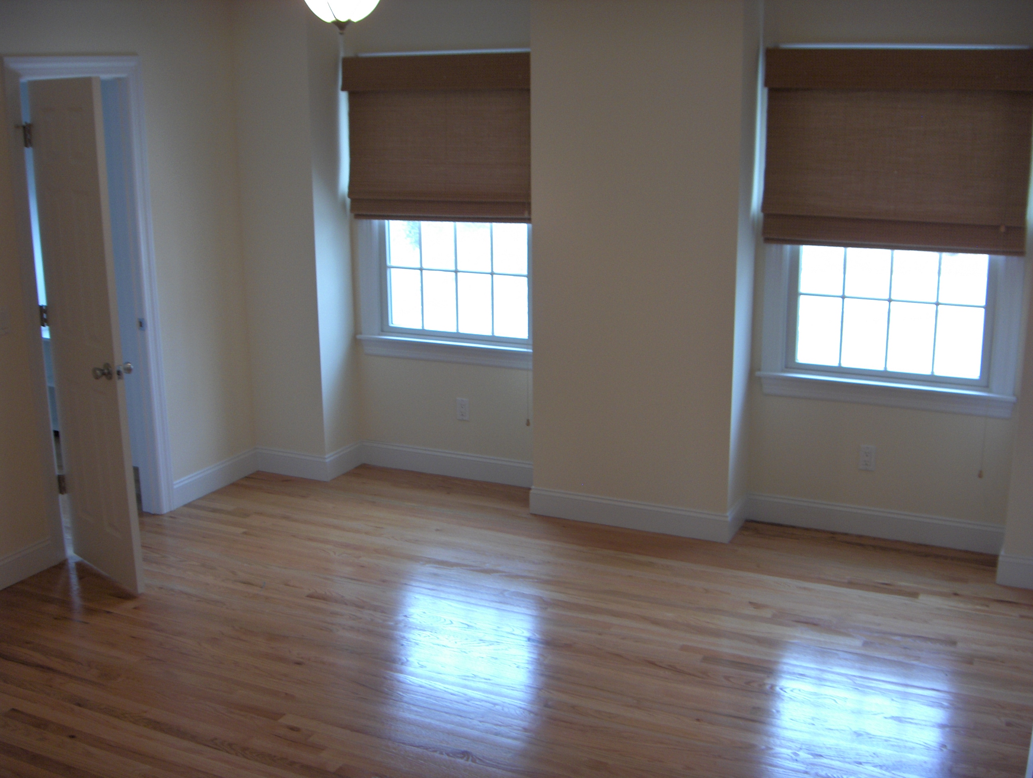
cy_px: 389
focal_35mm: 39
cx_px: 516
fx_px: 1166
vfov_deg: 36.9
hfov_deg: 47.8
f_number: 2.8
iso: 200
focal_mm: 8
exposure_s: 1/55.9
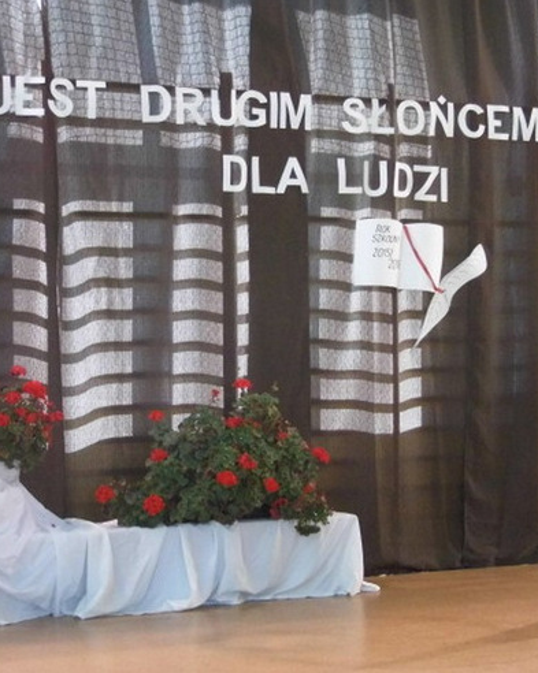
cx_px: 444
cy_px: 336
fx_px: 1853
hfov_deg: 16.4
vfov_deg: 20.6
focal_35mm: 93
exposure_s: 1/20
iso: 400
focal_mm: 12.8
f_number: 3.7
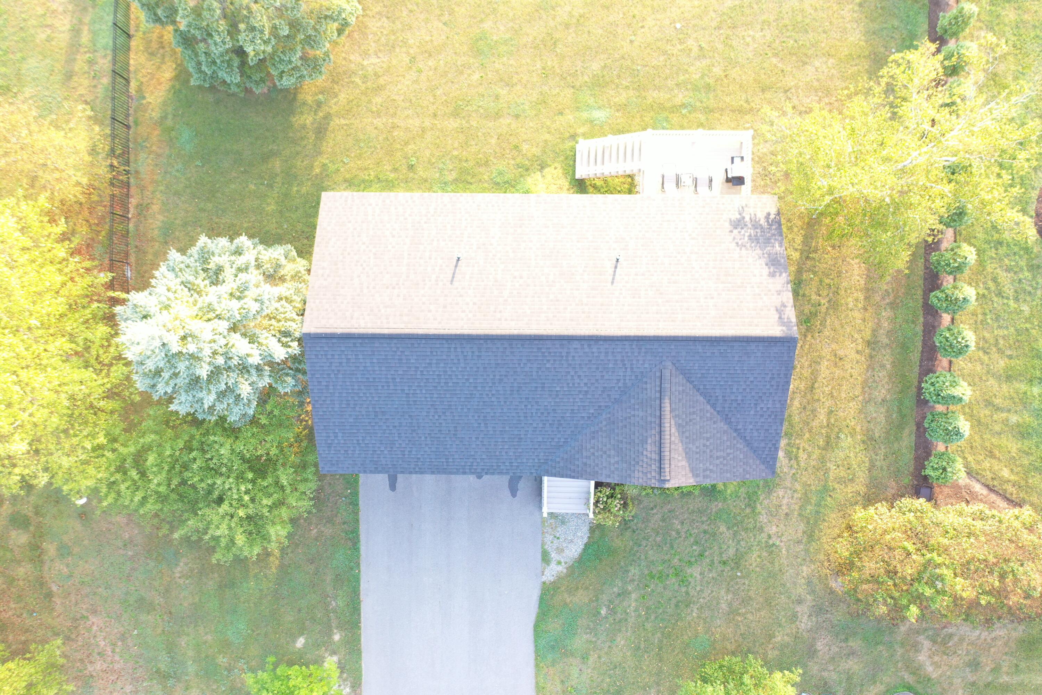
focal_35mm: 28
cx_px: 521
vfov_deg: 46.4
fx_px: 810
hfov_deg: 65.5
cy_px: 348
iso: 100
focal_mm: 10.26
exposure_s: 1/30
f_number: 2.8
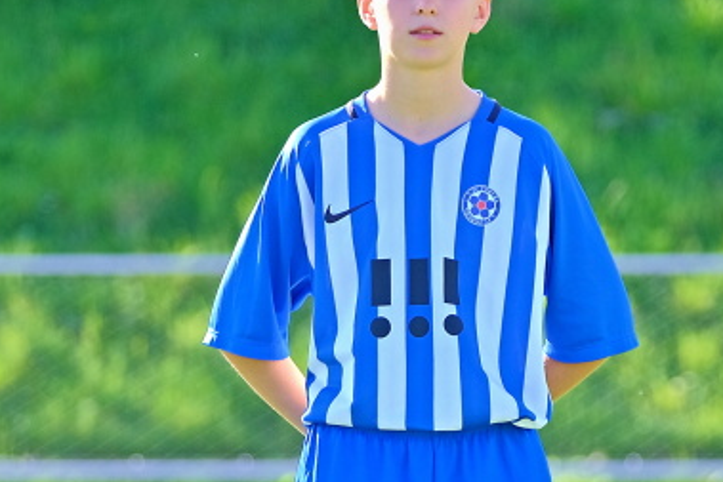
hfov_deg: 6.4
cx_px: 398
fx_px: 6429
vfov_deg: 4.3
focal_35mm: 320
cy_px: 489
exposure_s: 1/850
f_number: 2.8
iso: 320
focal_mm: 115
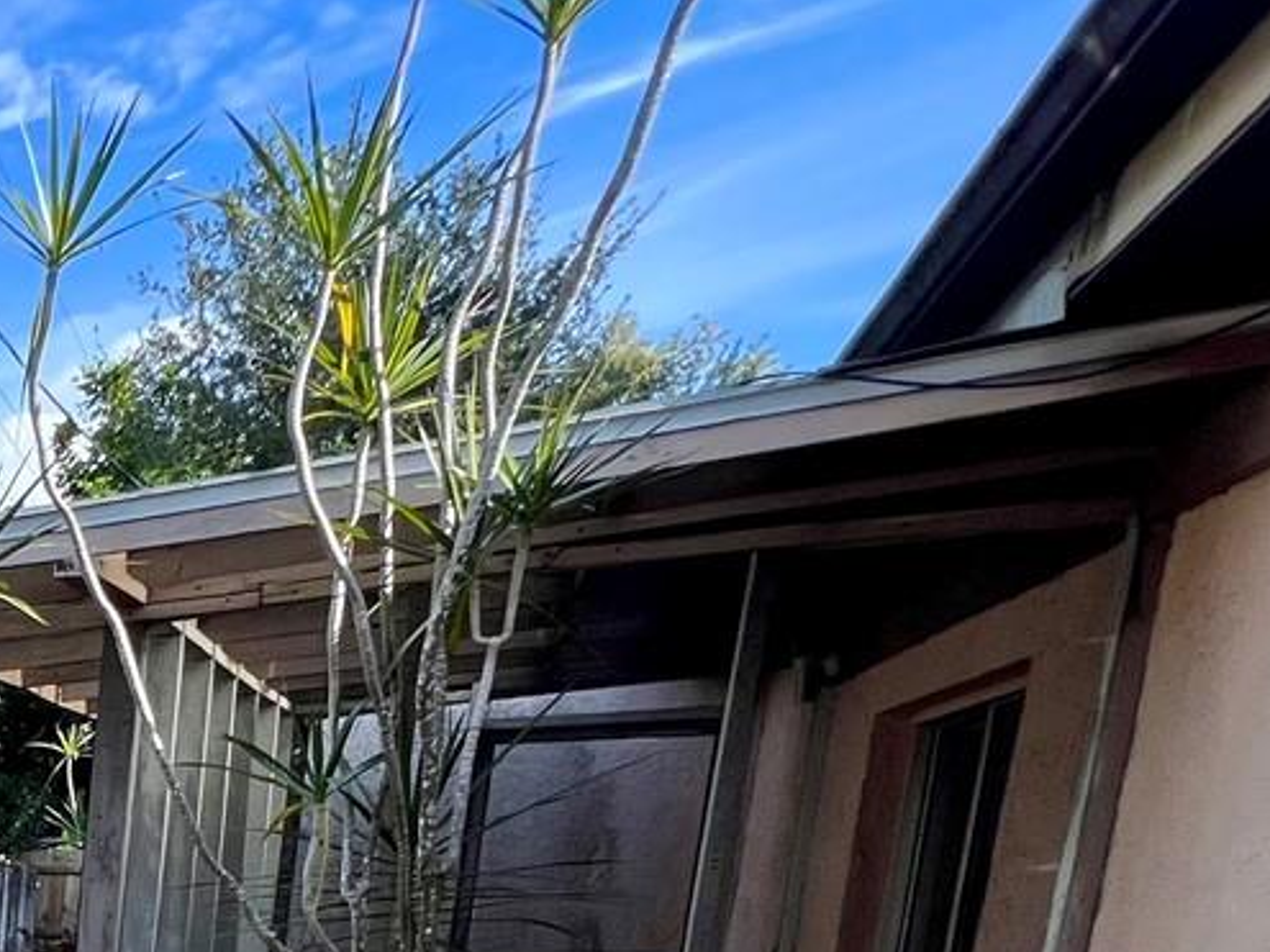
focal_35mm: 42
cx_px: -636
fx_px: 1541
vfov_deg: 28.1
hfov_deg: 28.6
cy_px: 1247
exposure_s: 1/494
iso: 32
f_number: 1.8
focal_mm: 1.57
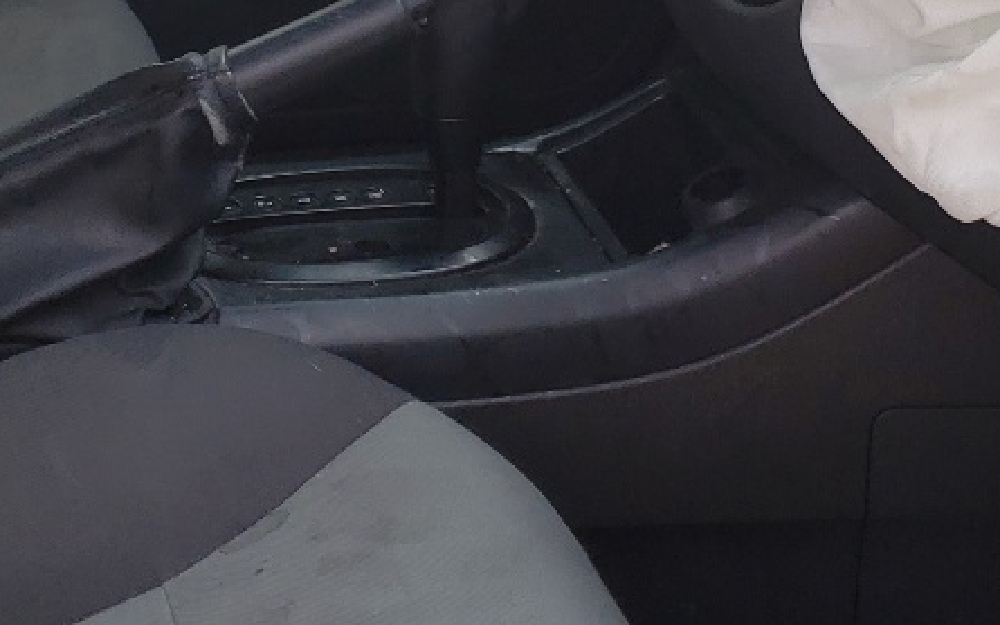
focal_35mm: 99
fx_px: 2698
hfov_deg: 20.9
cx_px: 276
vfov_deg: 13.0
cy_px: -20
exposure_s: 1/714
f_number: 1.5
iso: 50
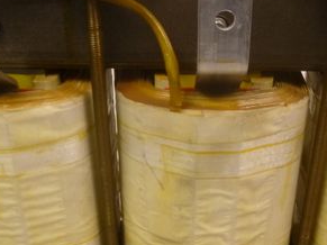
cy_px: 144
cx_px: 183
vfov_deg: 26.5
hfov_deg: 34.9
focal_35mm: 55
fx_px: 519
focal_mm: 4.5
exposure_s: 1/60
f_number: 3.1
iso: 200
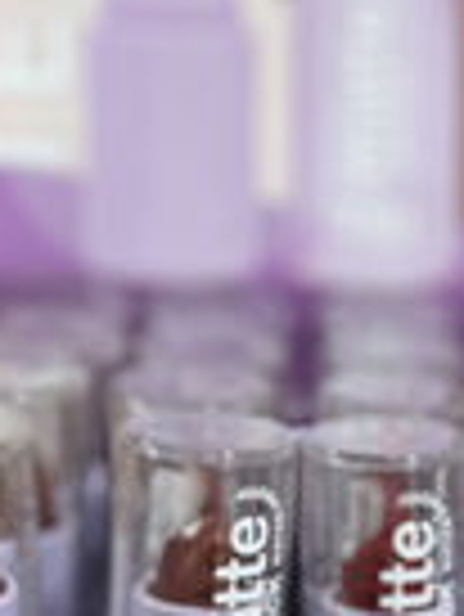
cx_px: 523
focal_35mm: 101
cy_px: 533
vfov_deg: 19.1
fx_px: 1802
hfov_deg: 14.3
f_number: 1.6
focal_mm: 5.1
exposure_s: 1/50
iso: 160
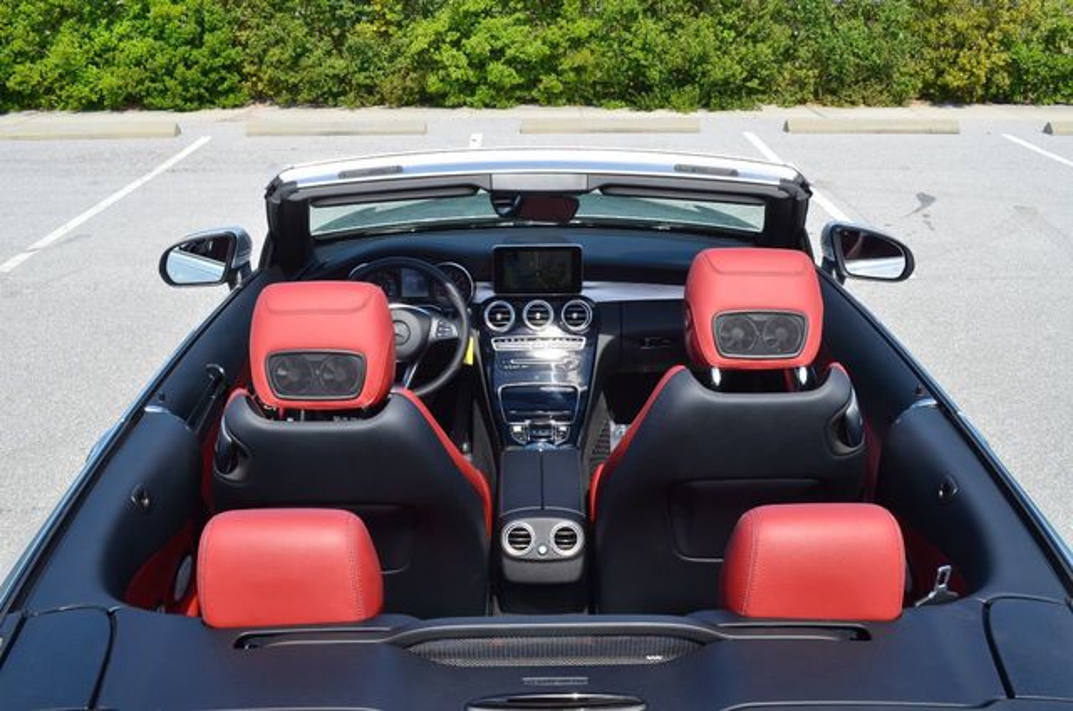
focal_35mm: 33
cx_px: 536
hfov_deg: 57.3
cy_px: 356
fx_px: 982
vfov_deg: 39.8
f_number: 11
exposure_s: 1/125
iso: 200
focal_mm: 22
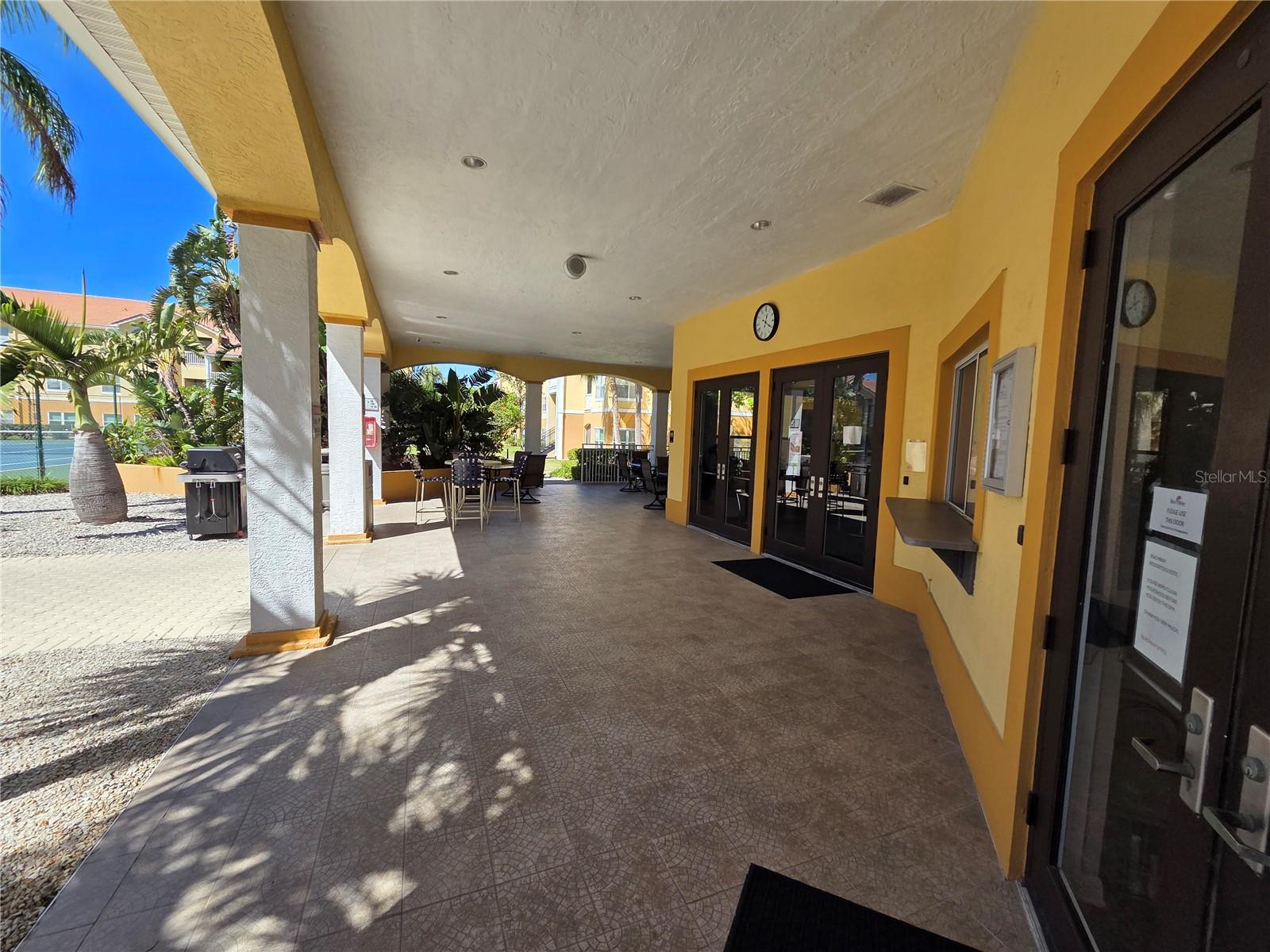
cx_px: 635
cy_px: 476
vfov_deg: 89.9
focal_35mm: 13
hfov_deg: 106.2
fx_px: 477
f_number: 2.2
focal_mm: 2.2
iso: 50
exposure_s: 1/1276
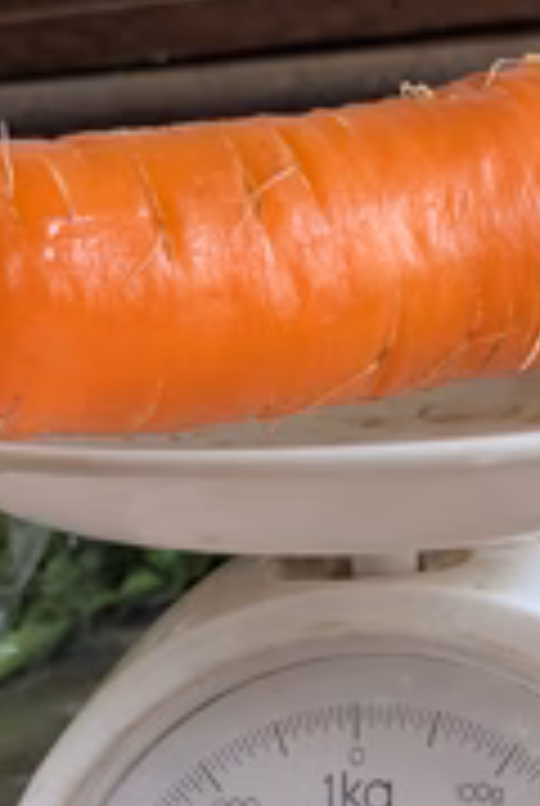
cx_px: 364
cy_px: 693
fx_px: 1300
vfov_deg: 33.0
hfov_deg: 23.4
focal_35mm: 58
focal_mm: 5.43
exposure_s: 1/60
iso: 79
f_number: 1.89
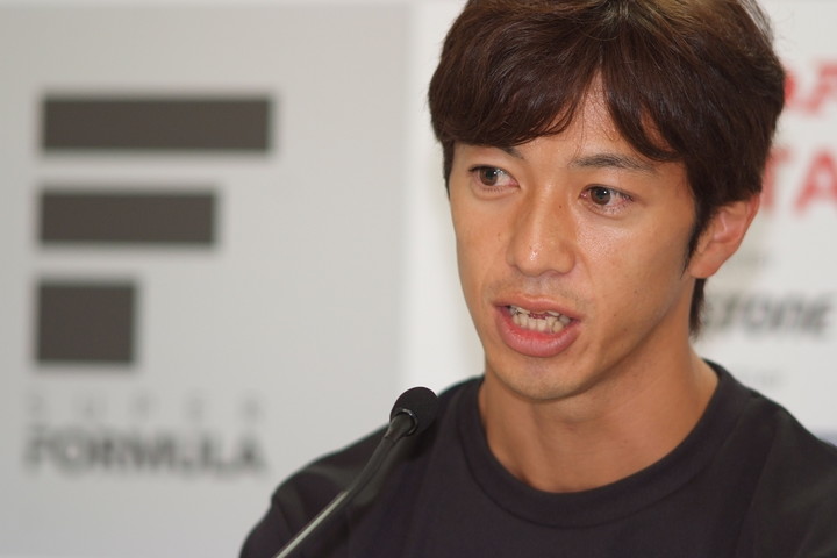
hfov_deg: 7.6
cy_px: 279
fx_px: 6277
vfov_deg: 5.1
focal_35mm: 270
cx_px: 418
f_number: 2.8
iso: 800
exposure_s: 1/125
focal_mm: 180
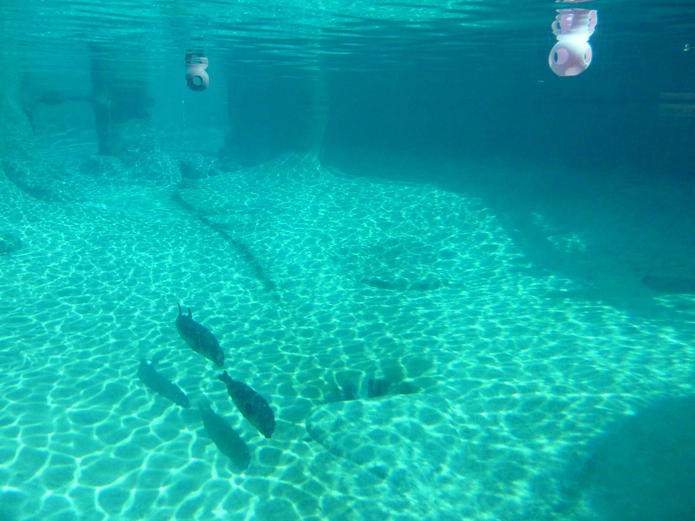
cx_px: 348
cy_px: 260
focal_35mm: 25
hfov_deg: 69.4
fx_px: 502
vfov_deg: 54.9
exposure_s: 1/500
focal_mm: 4.1
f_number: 3.3
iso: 400
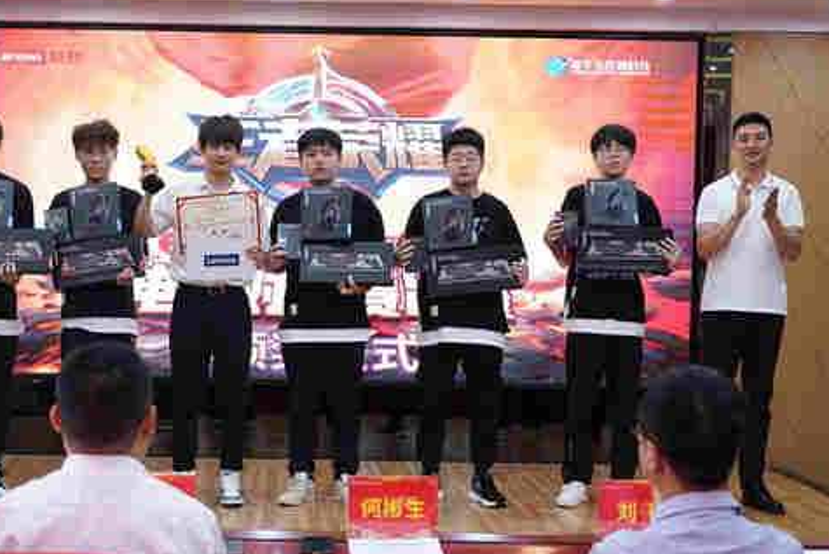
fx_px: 1382
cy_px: 325
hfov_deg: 33.2
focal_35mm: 60
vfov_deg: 22.6
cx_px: 297
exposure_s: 1/100
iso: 1000
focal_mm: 38
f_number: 3.2
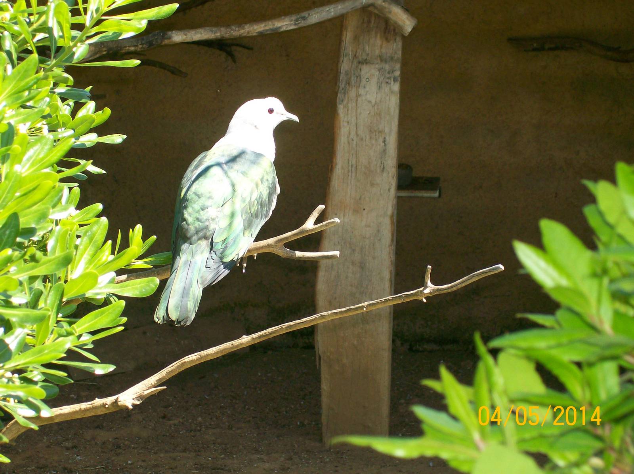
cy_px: 237
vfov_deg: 13.7
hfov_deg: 18.2
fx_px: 1977
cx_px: 317
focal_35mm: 108
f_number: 4.8
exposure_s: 1/125
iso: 80
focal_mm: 18
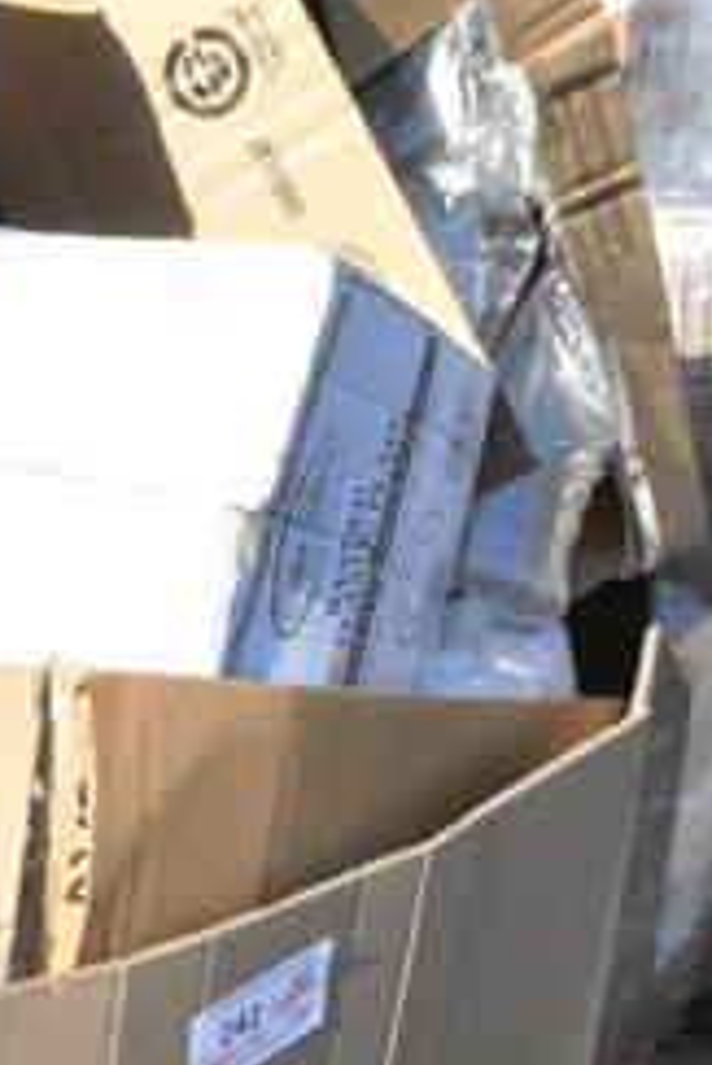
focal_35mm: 101
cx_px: -459
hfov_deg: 12.7
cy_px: 827
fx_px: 2992
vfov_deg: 20.0
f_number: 18
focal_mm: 18
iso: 6400
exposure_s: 1/1250
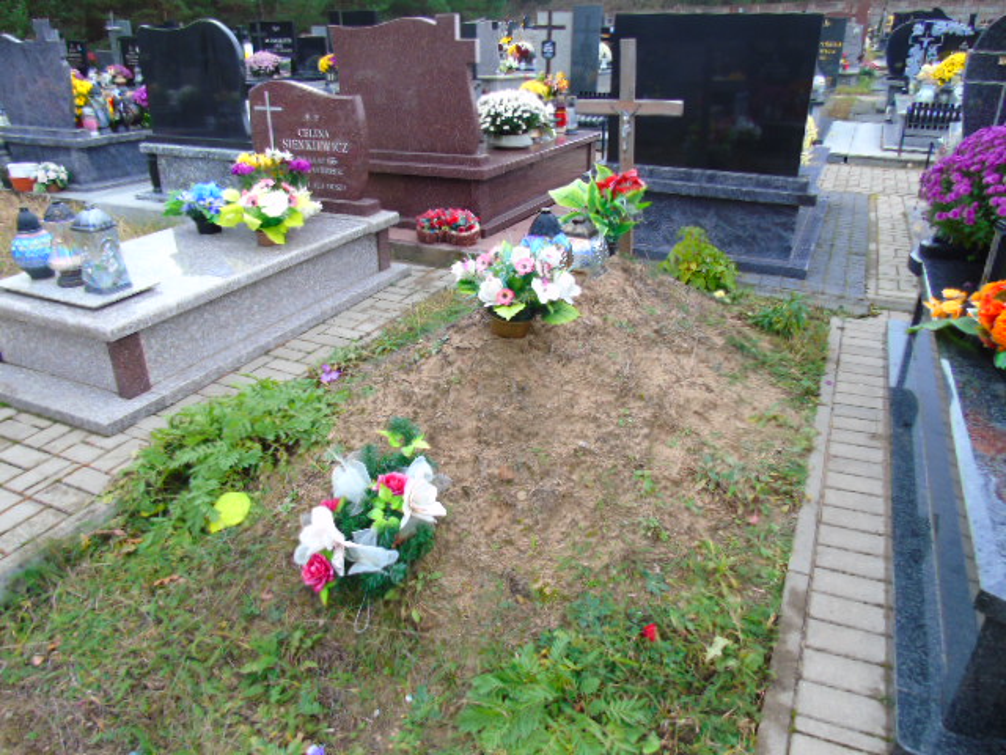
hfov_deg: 69.4
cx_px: 503
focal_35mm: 25
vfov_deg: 54.9
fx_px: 727
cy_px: 378
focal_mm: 4.4
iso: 80
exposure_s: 1/60
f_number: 3.4
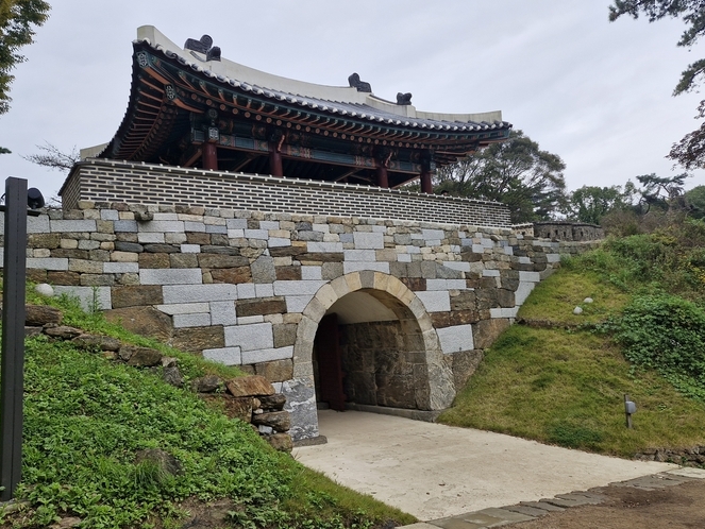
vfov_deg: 53.1
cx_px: 373
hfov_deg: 67.2
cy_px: 284
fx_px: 530
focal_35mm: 26
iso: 50
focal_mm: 5.54
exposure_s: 1/490
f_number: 1.8
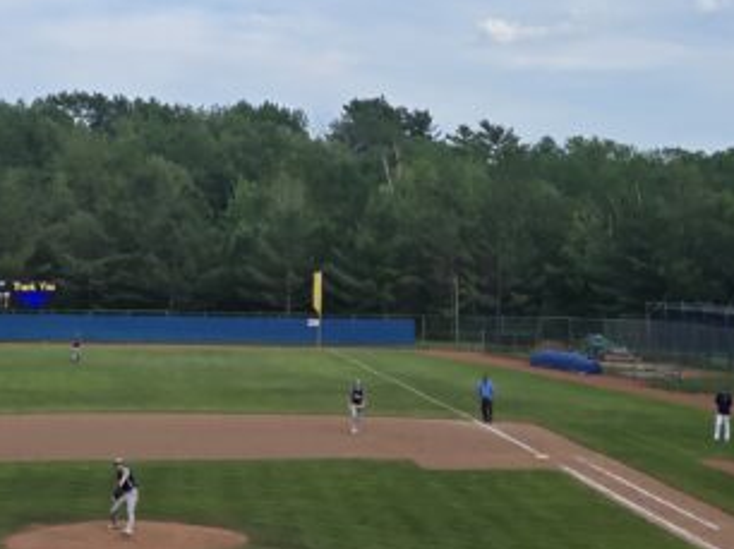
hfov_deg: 25.3
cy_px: -89
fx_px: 1631
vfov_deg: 18.2
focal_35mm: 77
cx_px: 300
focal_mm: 5.4
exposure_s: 1/1610
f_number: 1.8
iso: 25
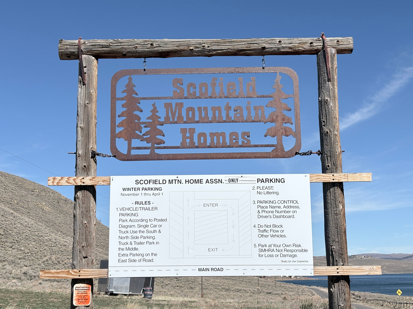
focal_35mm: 52
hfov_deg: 36.8
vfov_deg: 28.0
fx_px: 620
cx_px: 206
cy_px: 154
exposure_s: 1/4630
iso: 32
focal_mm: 5.96
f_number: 1.6
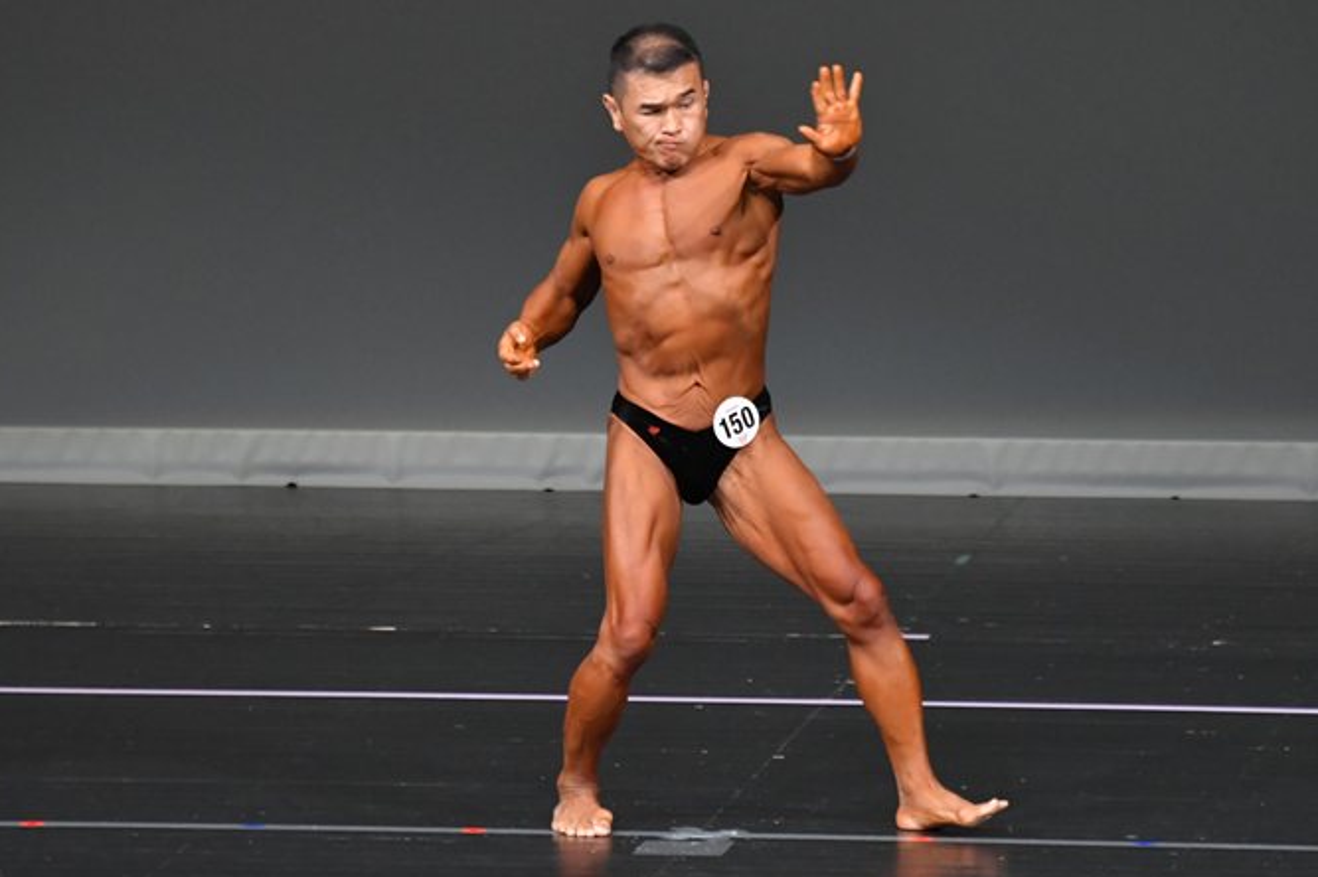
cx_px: 683
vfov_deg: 3.4
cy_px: 462
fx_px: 14673
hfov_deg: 5.1
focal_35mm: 401
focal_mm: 230
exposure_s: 1/400
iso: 4000
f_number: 5.6
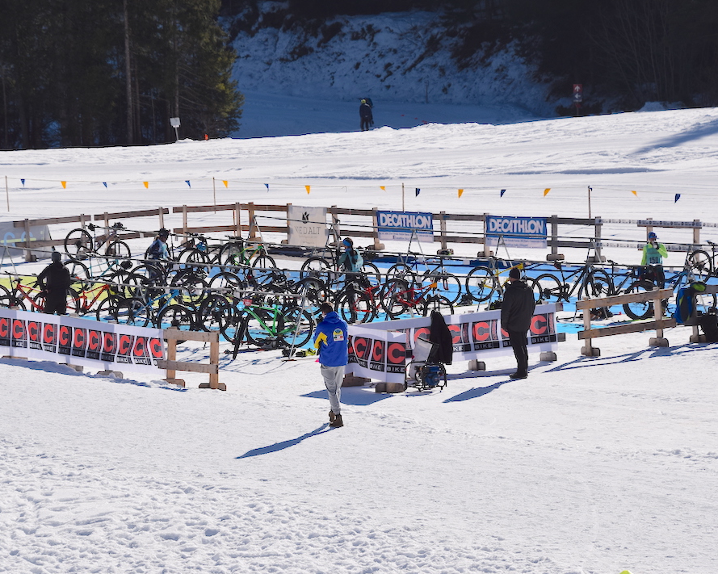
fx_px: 4441
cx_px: 298
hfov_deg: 9.2
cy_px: 291
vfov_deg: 7.4
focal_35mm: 209
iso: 200
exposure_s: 1/640
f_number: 13
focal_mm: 110
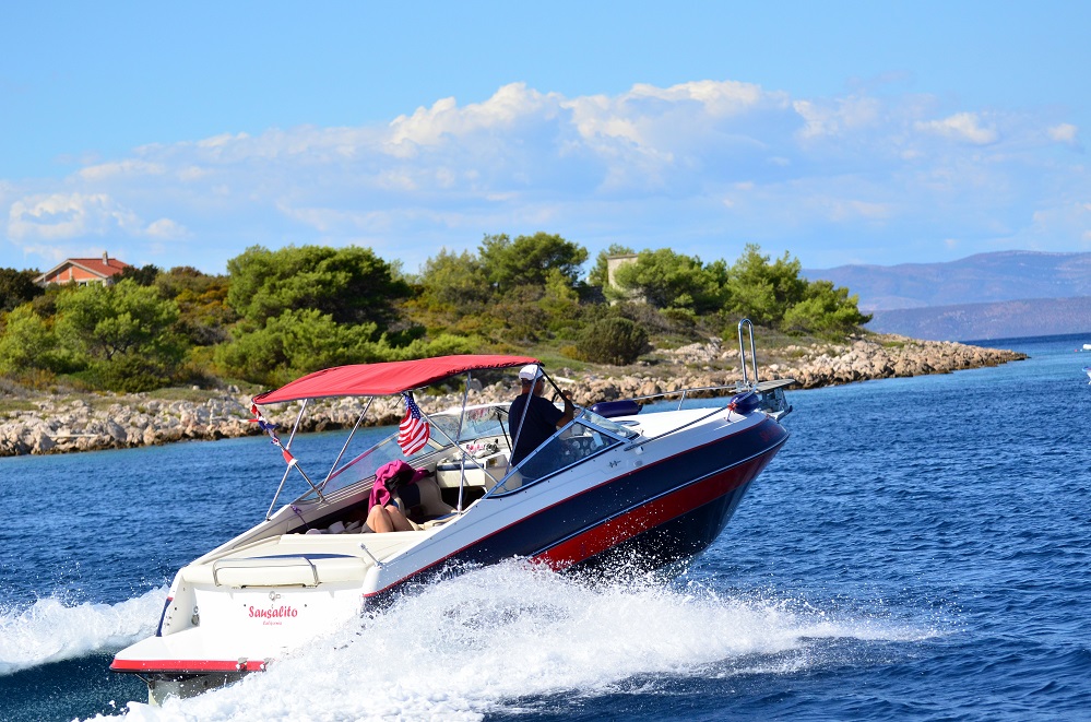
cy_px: 361
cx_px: 546
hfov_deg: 14.9
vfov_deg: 9.9
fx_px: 4172
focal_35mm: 138
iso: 640
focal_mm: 92
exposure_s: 1/6400
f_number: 4.5
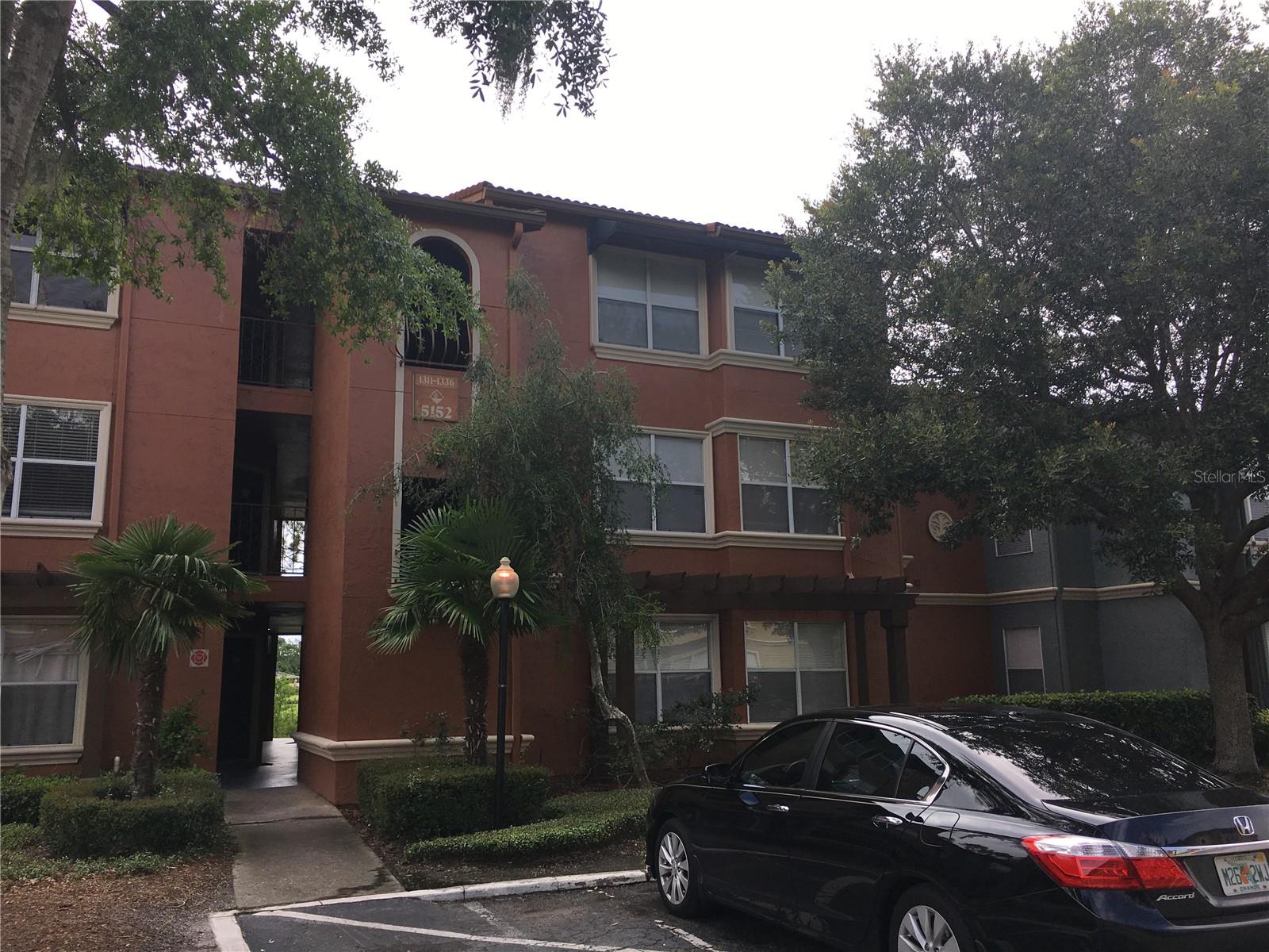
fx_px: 1063
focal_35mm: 29
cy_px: 476
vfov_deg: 48.2
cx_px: 634
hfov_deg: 61.7
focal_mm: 4.15
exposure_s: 1/818
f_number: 2.2
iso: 25
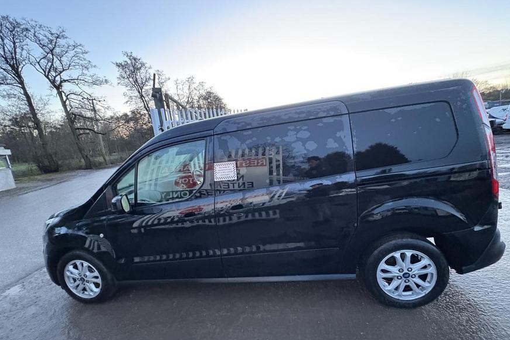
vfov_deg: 77.3
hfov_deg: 100.4
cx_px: 262
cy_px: 177
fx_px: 212
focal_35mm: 15
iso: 1000
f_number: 2.2
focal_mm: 2.22
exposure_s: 1/36
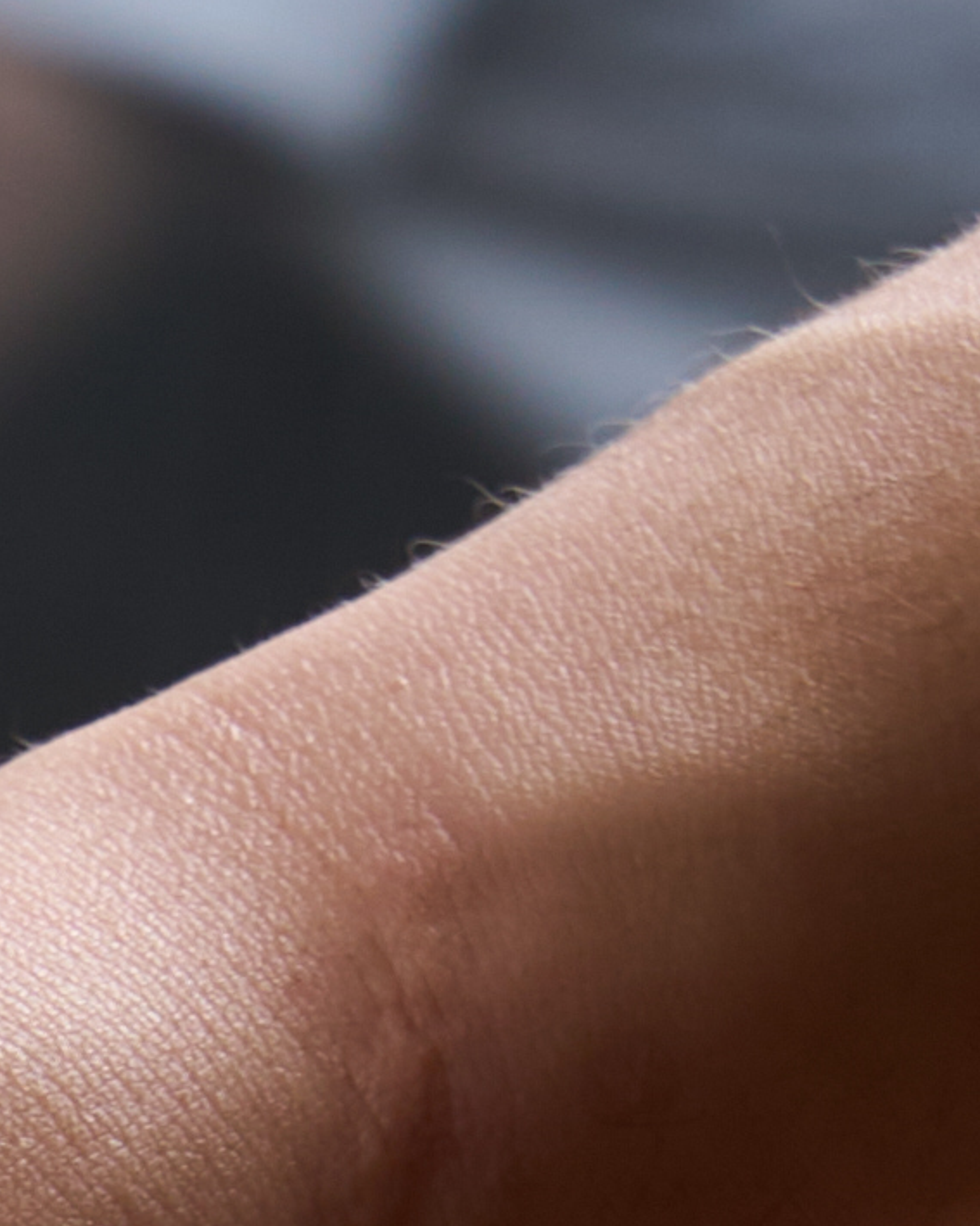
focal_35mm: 403
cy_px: 4947
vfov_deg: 4.4
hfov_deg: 3.7
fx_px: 14598
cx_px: -2103
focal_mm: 50.7
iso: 250
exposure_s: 1/160
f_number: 7.1
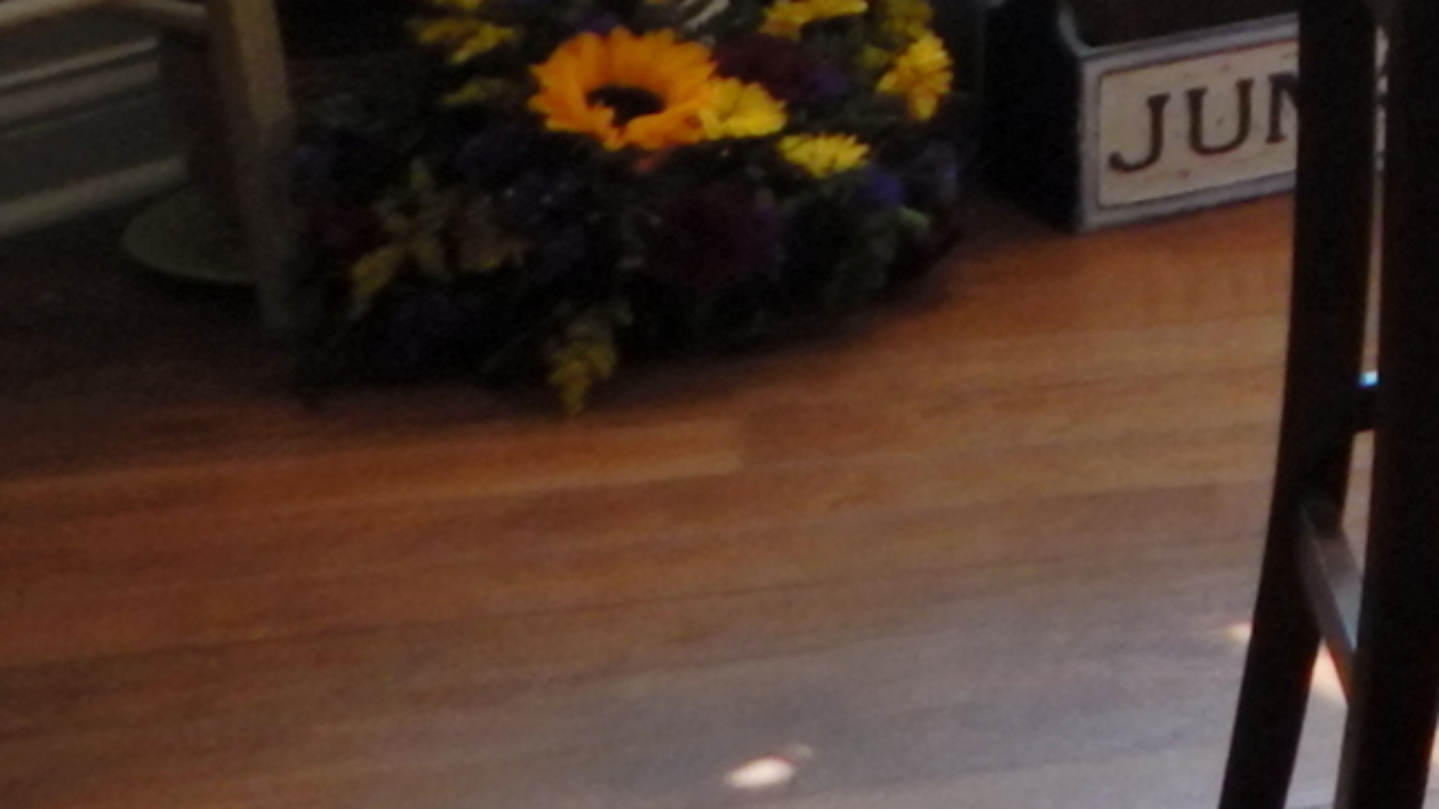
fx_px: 4349
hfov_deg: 14.4
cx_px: 3172
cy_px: -854
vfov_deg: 9.8
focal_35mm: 114
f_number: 3
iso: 125
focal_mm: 4
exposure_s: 1/100
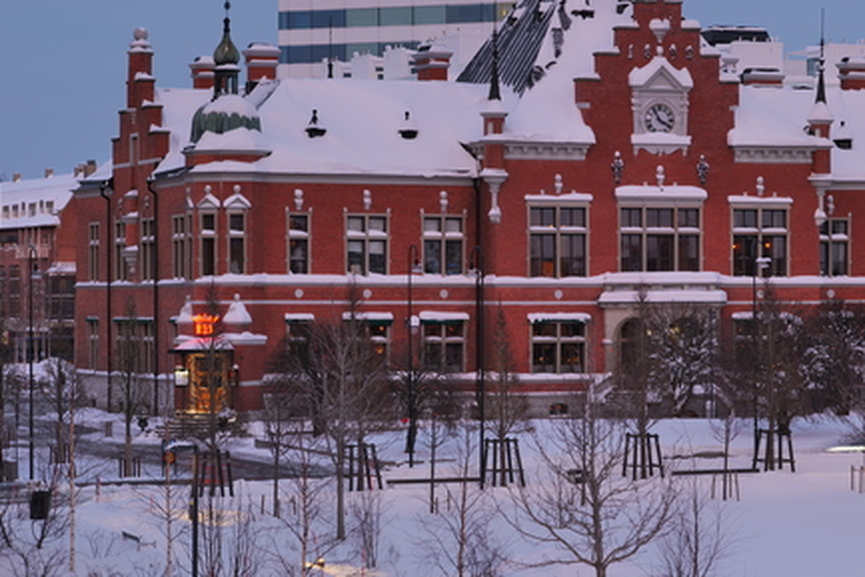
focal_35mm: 145
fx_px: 3485
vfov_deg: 9.5
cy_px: 199
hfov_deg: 14.1
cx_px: 601
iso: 100
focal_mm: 98
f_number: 5.6
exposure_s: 1/3.2
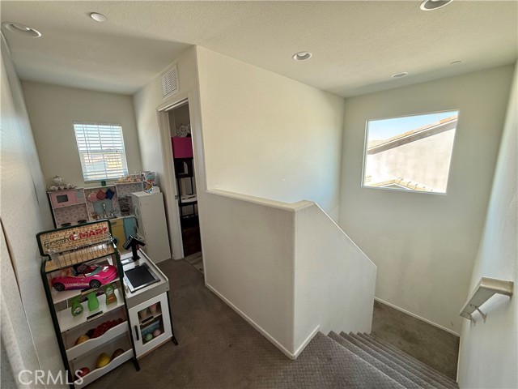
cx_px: 259
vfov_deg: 85.7
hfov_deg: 102.1
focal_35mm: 14
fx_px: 209
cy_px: 194
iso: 64
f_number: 2.2
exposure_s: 1/99
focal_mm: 2.22
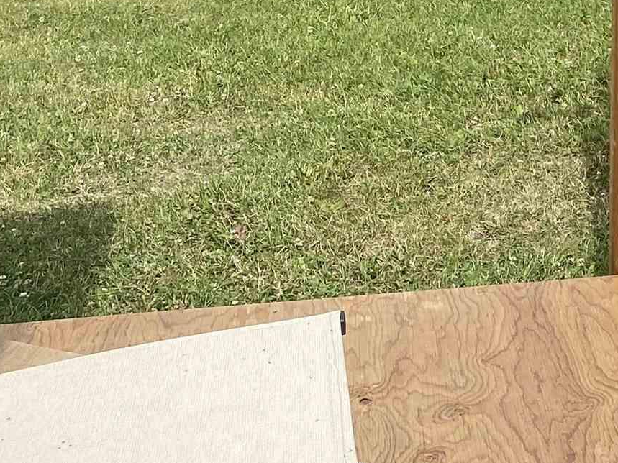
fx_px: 1660
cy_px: -331
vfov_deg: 14.3
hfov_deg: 19.6
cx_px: 776
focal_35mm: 93
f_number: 1.8
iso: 32
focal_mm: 4.25
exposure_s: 1/2268
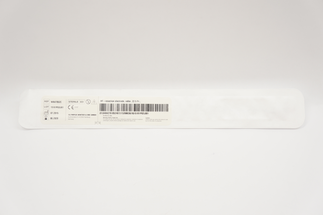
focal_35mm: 46
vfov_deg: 28.9
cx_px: 162
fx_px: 417
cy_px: 108
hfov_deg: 42.4
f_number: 5
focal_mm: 31
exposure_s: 1/100
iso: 400
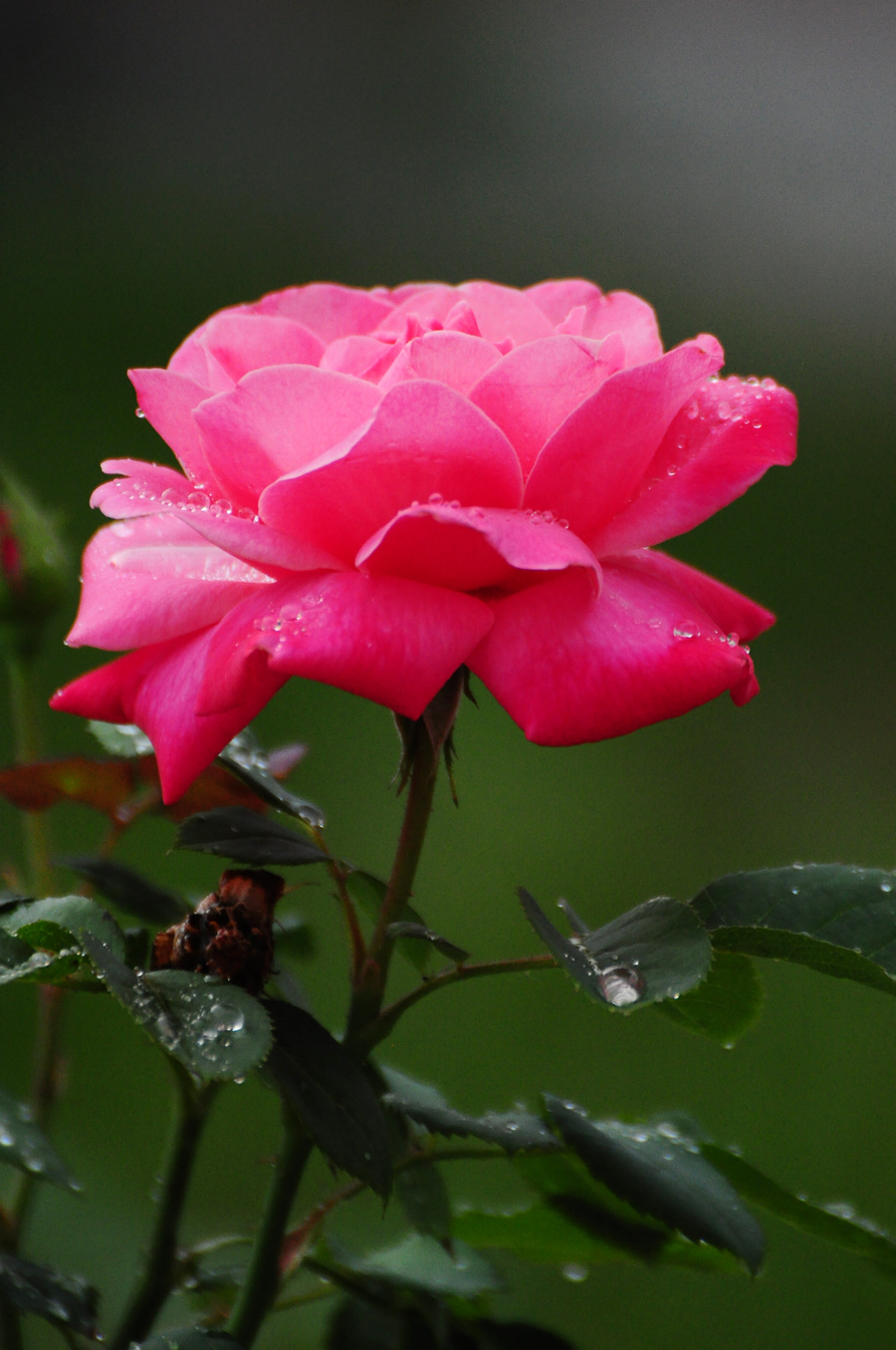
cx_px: 448
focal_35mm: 450
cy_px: 675
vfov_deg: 4.6
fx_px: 16842
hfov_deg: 3.0
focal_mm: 300
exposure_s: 1/80
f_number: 5.6
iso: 1000
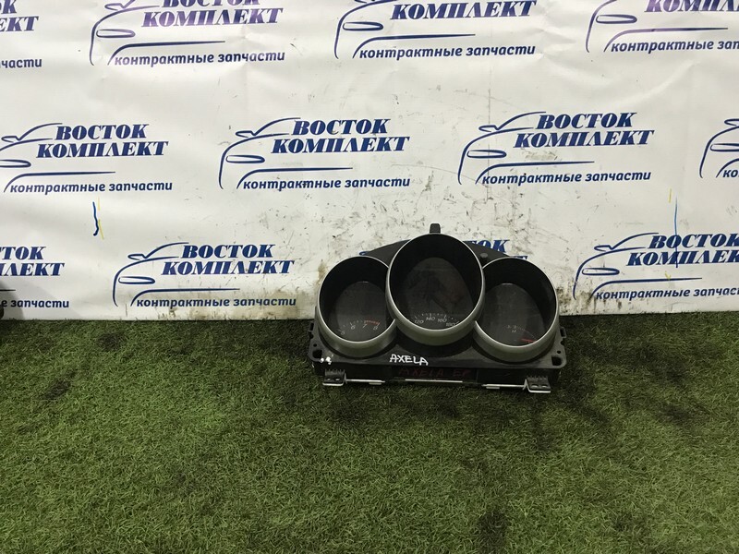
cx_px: 370
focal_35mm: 28
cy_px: 277
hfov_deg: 63.4
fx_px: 598
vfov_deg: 49.7
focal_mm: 3.99
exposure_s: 1/14
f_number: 1.8
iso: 100
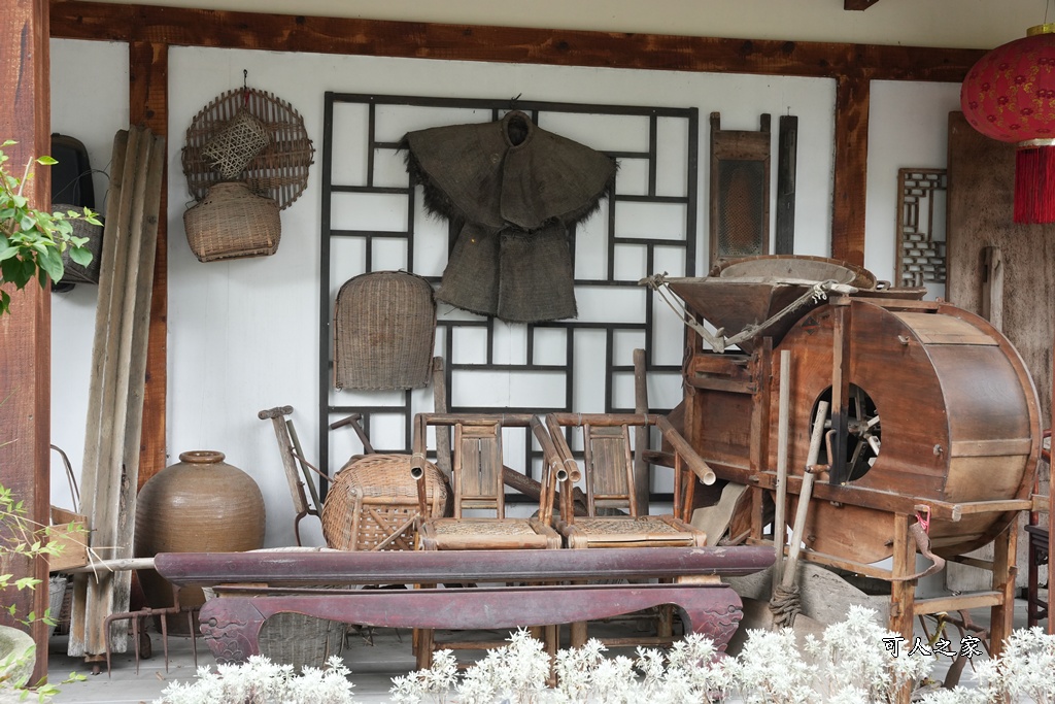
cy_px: 352
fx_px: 1143
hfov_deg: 49.5
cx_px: 528
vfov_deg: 34.2
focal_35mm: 39
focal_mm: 39
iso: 2000
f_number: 8
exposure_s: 1/320
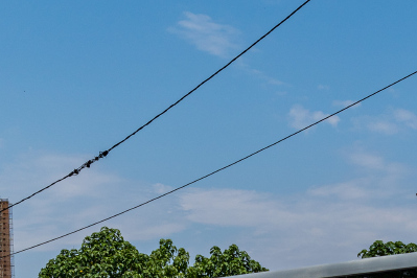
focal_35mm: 127
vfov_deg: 10.6
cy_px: 352
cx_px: 317
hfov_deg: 16.1
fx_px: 1471
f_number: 8
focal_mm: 26
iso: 100
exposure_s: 1/640
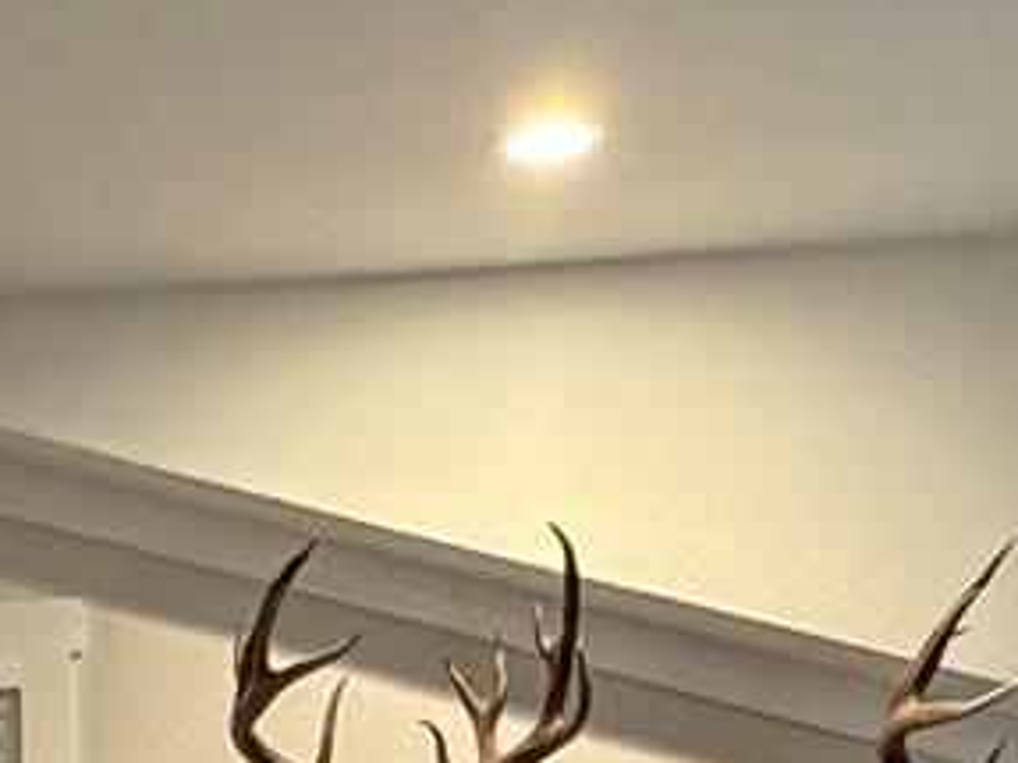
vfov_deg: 12.6
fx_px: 2940
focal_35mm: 100
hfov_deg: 19.0
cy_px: 1629
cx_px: -60
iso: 400
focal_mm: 2.22
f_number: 2.2
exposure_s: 1/60
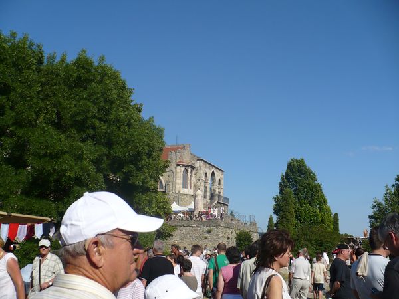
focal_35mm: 37
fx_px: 426
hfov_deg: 50.1
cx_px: 200
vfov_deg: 38.7
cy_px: 150
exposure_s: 1/250
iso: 100
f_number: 8
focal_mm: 6.1
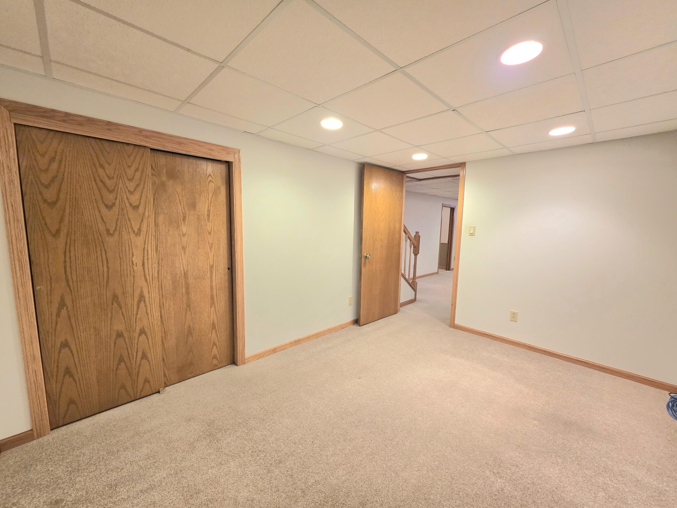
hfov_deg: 106.2
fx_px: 254
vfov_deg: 89.9
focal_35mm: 13
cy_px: 254
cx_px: 338
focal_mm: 2.2
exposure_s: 1/60.2
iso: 250
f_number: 1.9
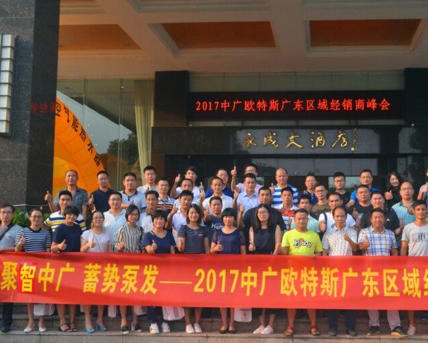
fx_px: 646
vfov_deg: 29.7
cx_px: 285
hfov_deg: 36.3
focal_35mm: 51
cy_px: 173
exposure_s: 1/250
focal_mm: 24
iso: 800
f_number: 8
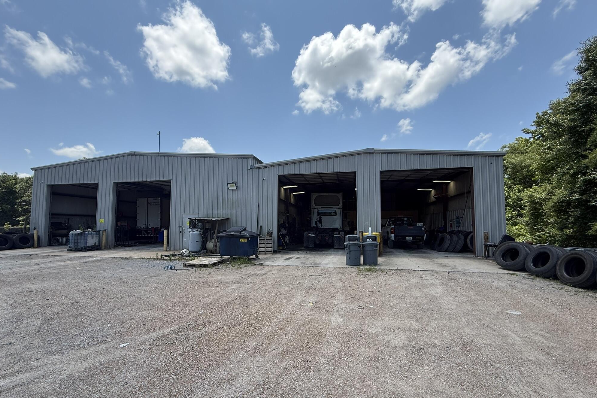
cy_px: 212
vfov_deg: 77.2
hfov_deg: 100.4
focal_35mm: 15
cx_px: 300
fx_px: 249
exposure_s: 1/1259
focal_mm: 2.22
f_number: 2.2
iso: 50
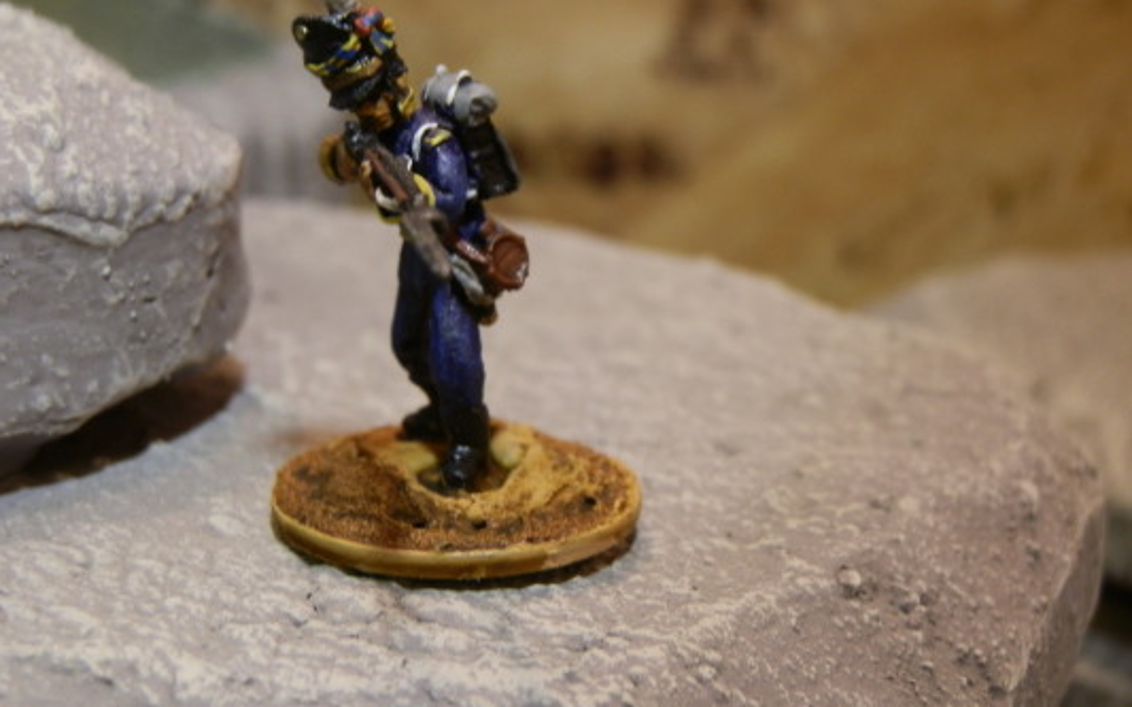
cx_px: 567
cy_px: 318
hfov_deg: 31.5
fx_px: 2005
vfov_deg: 20.0
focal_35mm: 65
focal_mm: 10.99
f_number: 3.7
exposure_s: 1/20
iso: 200
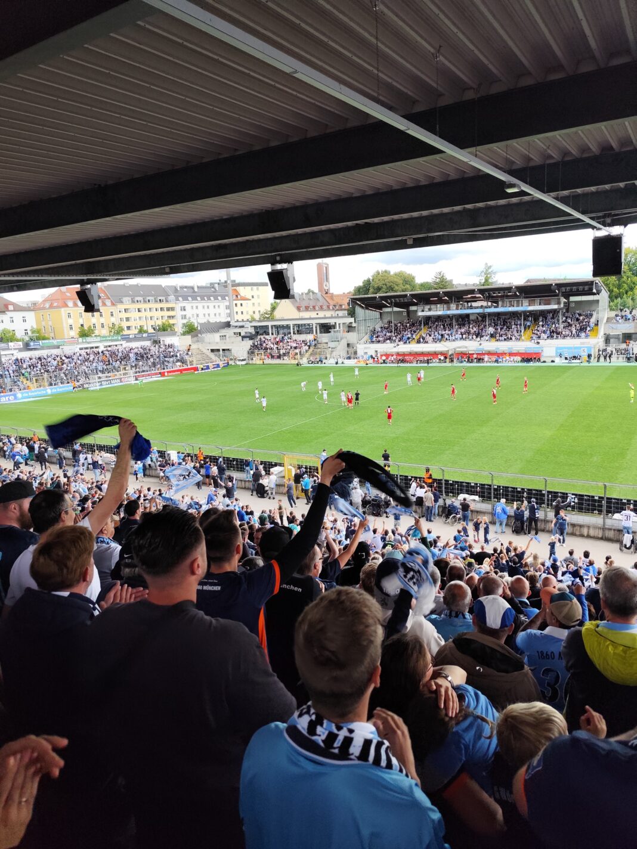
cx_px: 318
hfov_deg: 58.9
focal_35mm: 23
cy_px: 424
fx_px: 564
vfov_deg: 73.9
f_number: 1.65
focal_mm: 6.19
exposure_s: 1/150
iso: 50
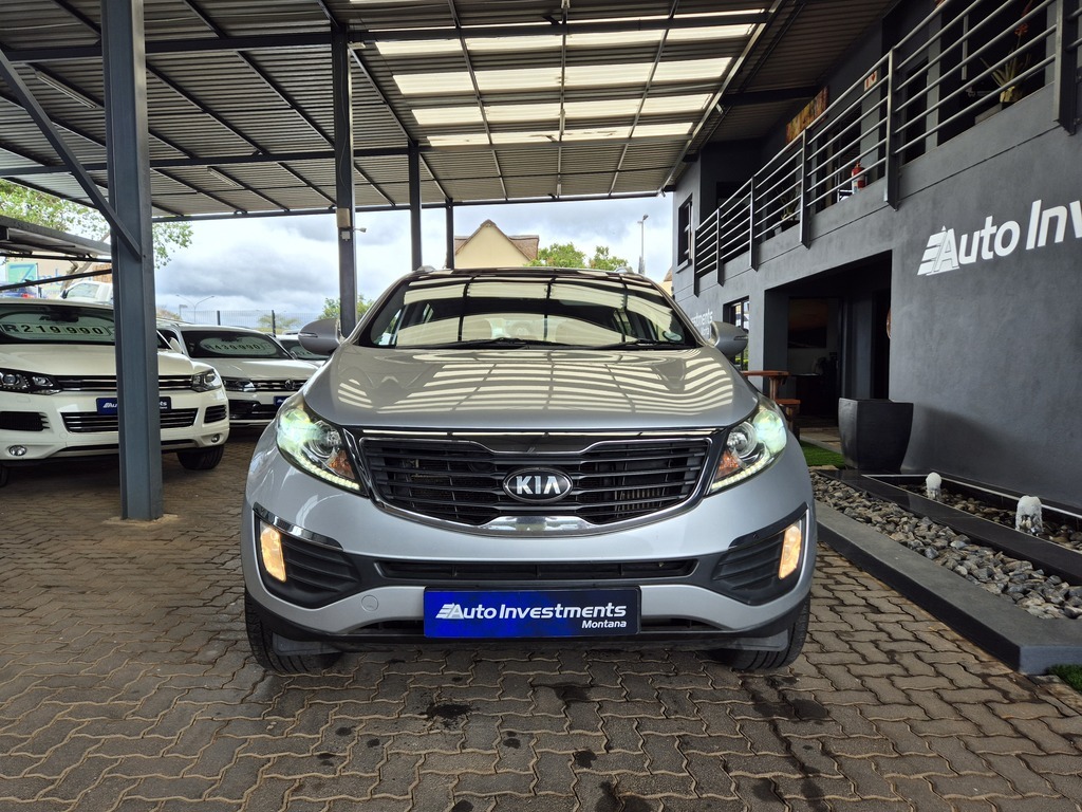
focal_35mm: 23
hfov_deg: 73.9
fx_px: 719
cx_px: 541
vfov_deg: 58.9
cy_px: 406
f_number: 1.8
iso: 25
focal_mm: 5.4
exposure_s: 1/297
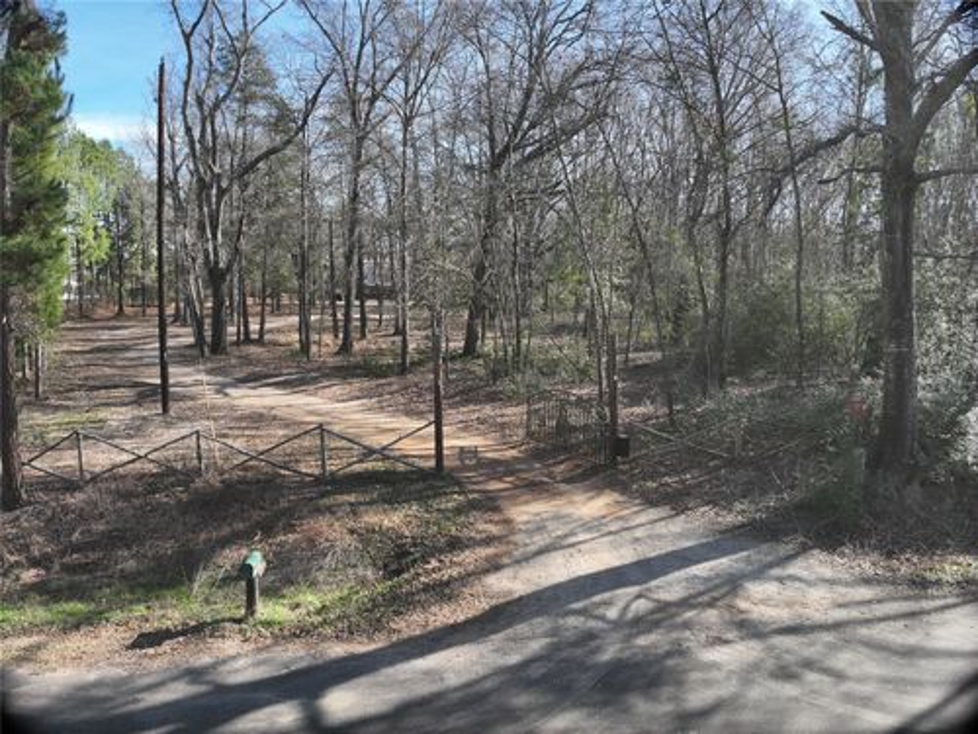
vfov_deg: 56.8
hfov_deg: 71.6
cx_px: 489
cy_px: 367
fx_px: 678
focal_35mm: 24
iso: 100
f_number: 2.8
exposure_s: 1/1000
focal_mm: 12.29
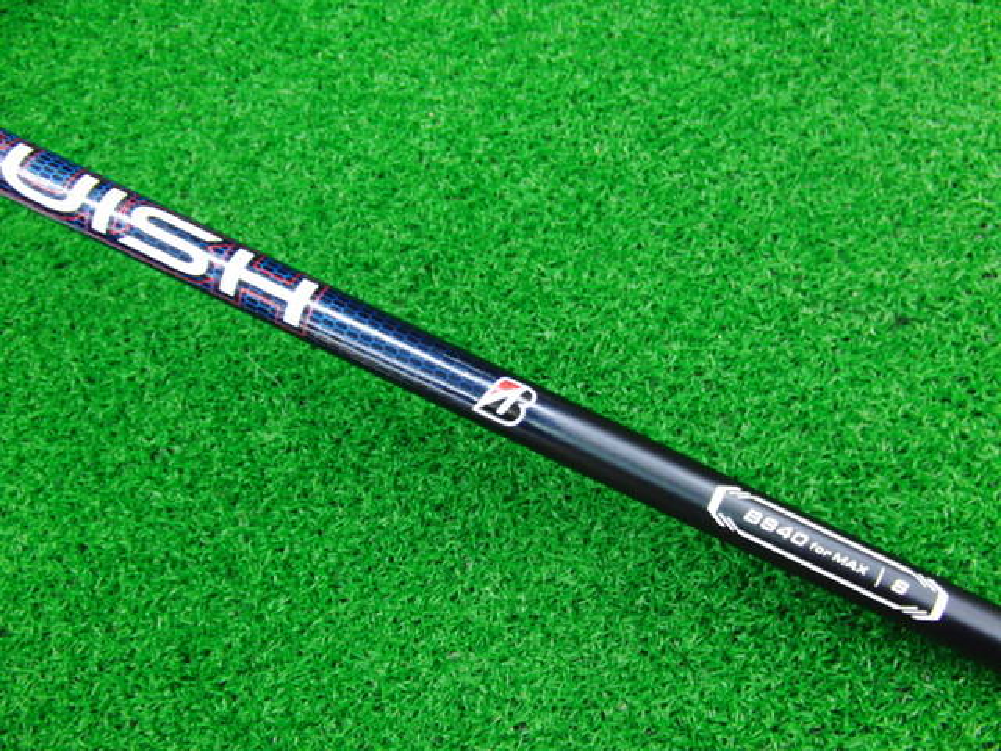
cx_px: 500
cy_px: 376
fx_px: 1070
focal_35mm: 37
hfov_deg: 50.1
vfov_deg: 38.7
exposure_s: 1/20
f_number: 3.6
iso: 400
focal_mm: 6.42
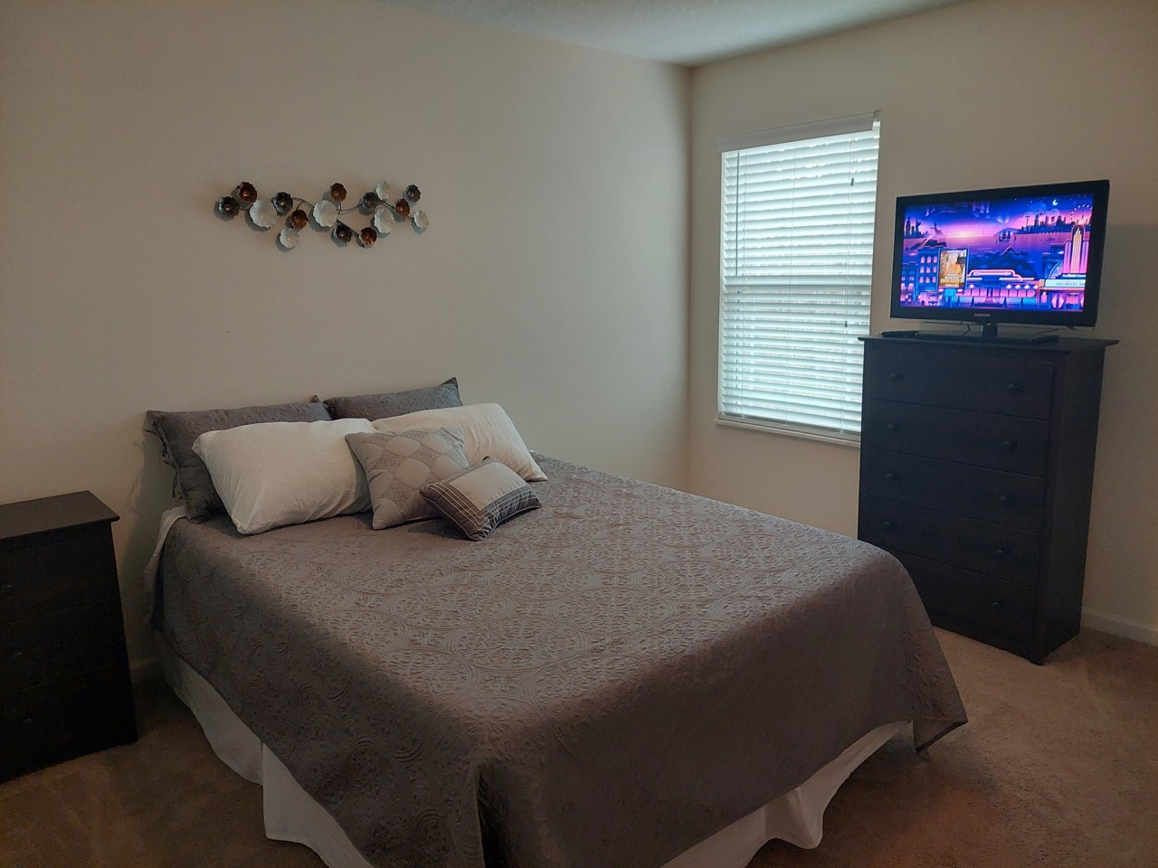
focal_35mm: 24
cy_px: 434
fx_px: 803
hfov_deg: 71.6
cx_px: 579
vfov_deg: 56.8
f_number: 1.8
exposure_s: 1/50
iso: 160
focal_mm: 5.23
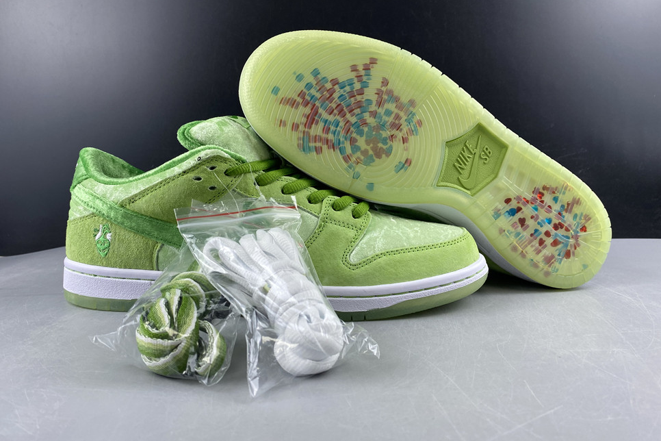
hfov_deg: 65.5
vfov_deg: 46.4
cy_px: 204
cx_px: 331
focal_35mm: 28
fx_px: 514
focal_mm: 4.25
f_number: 1.8
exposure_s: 1/100
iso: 40
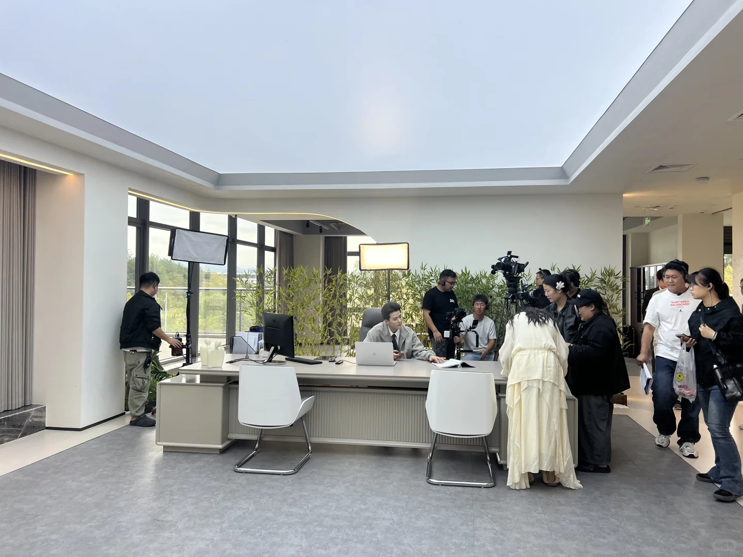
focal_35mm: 26
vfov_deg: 53.1
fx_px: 558
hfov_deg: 67.3
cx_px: 372
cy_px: 278
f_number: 1.5
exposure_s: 1/383
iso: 50
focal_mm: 5.7
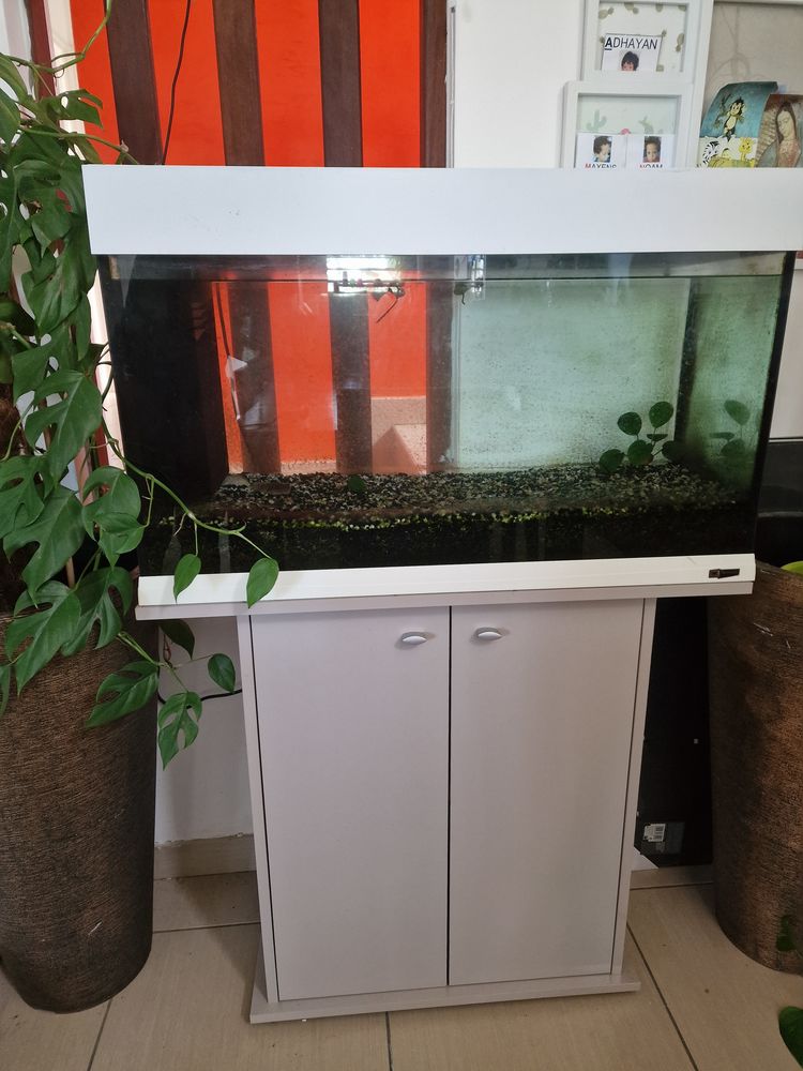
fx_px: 711
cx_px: 402
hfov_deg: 58.9
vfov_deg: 73.9
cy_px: 536
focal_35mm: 23
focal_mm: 6.4
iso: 640
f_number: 1.8
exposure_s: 1/50
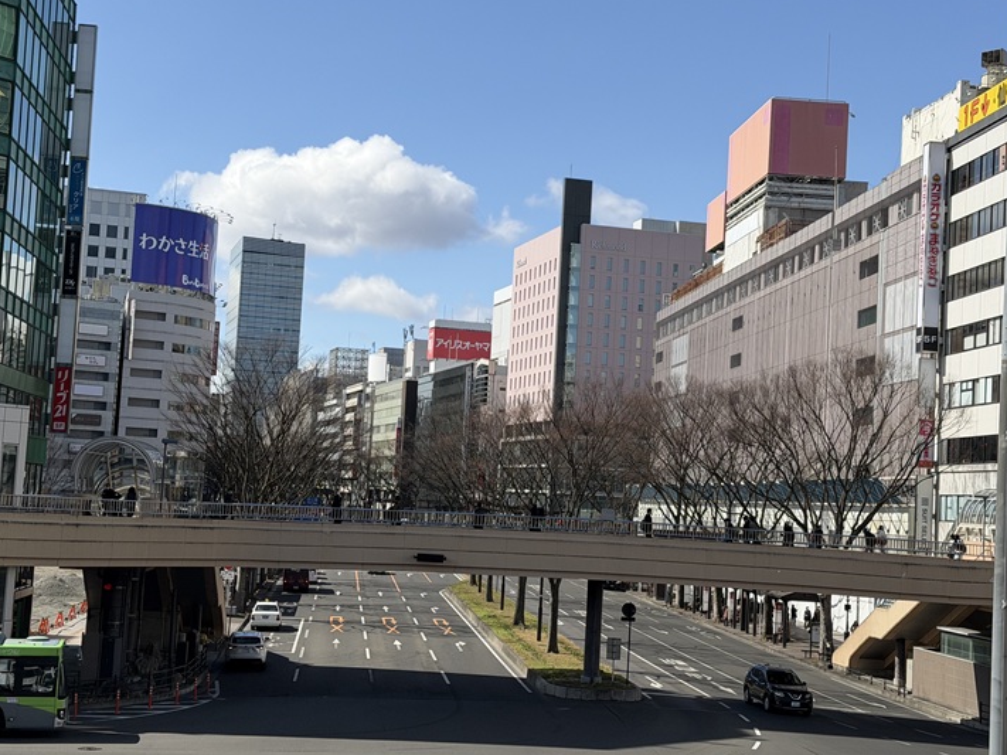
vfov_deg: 26.1
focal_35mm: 56
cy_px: 363
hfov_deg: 34.4
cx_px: 496
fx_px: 1629
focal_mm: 6.76
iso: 64
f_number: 1.78
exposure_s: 1/6536
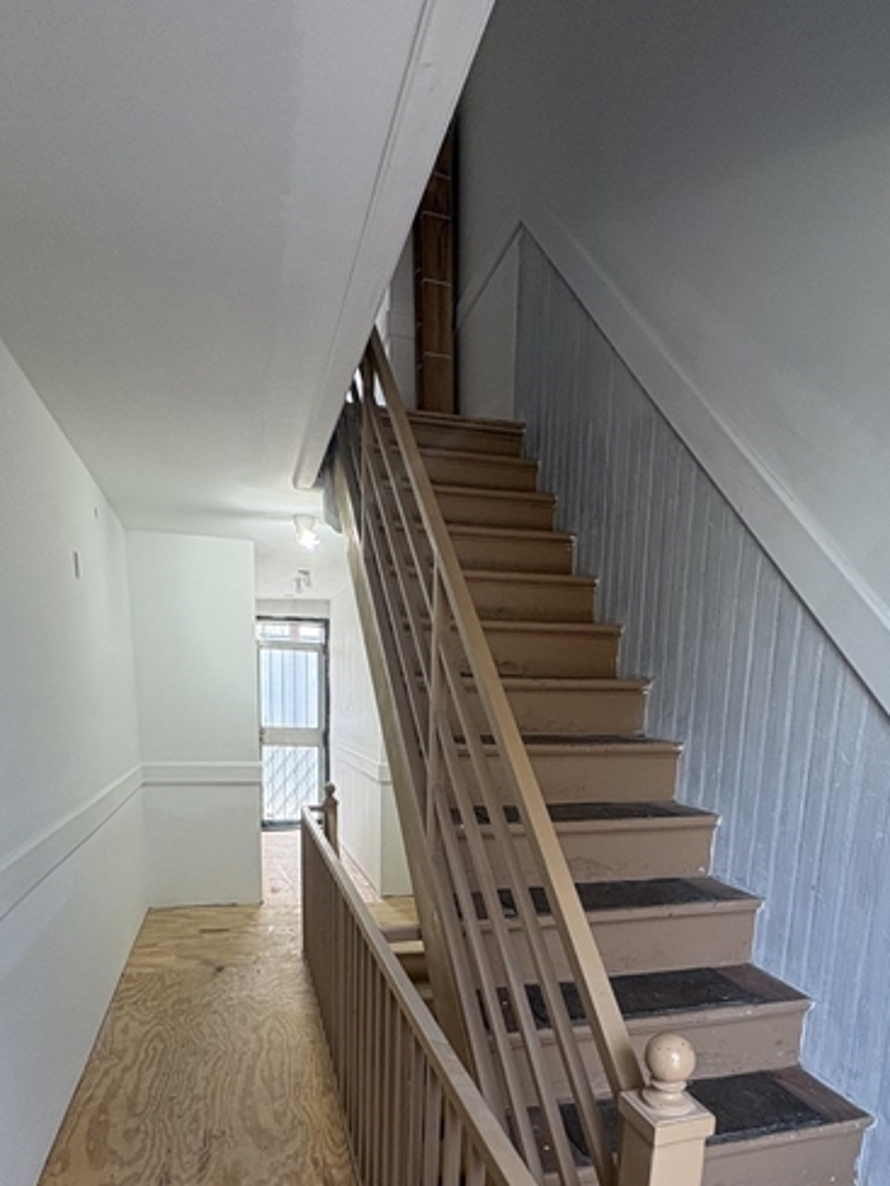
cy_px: 854
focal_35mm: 22
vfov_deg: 72.3
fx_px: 754
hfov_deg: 61.1
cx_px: 470
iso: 125
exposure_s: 1/103
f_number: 2.2
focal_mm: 2.22
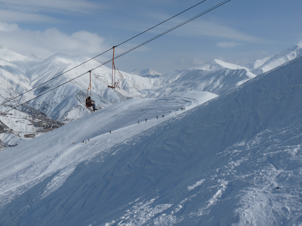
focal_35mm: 40
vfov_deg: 36.0
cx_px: 151
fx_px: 349
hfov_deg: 46.8
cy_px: 113
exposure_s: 1/800
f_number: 8
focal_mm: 7.2
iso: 100
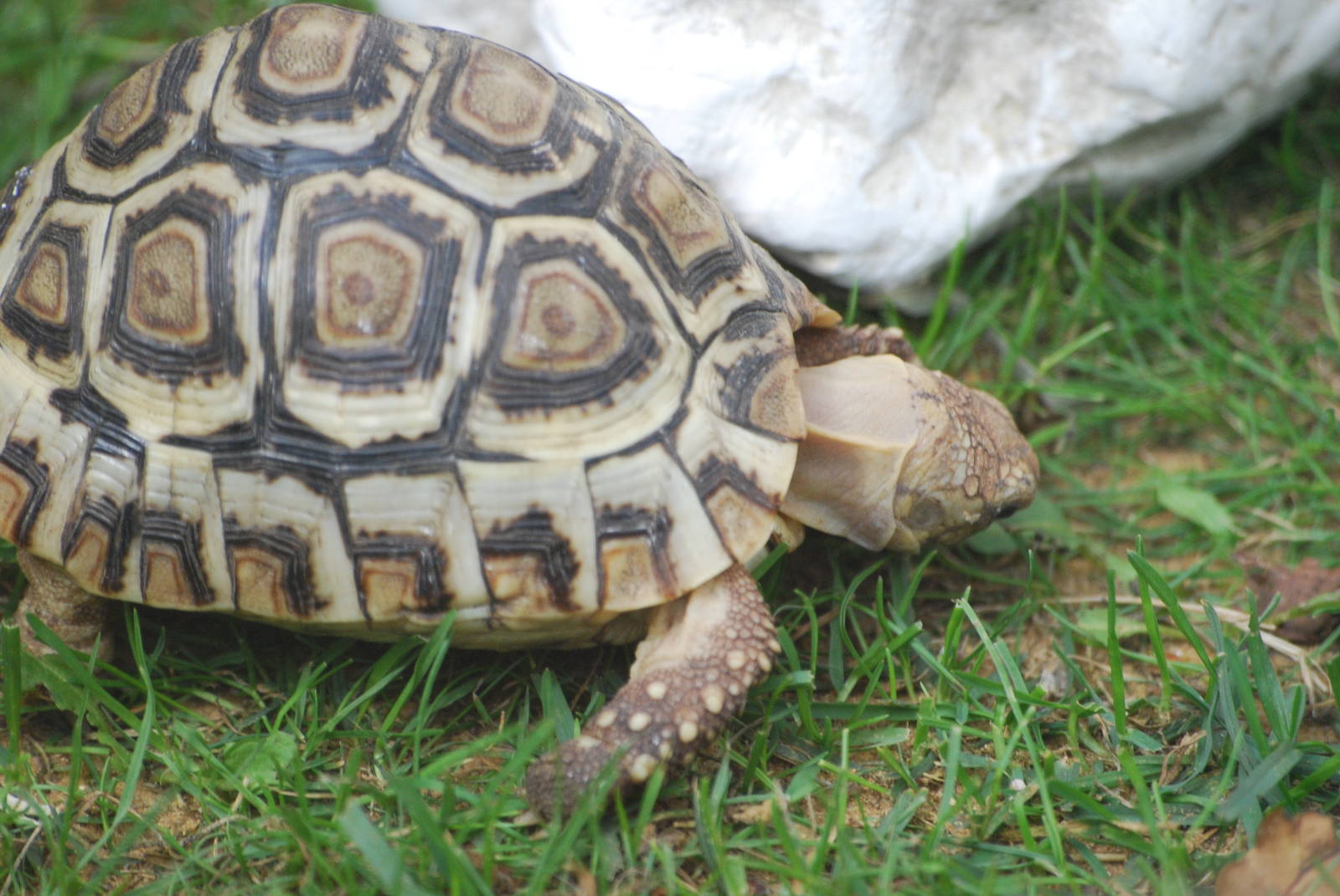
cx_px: 670
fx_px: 16770
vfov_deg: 3.1
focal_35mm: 450
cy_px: 448
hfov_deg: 4.6
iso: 720
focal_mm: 300
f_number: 5.6
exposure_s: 1/500
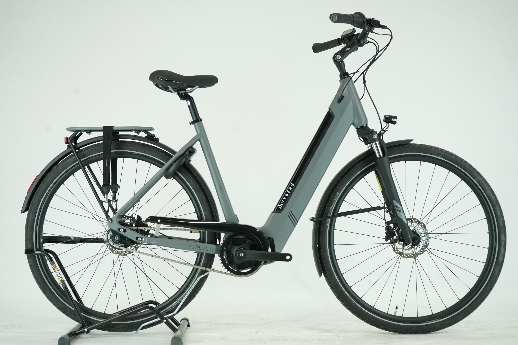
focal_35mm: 52
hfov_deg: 38.2
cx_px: 259
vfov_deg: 26.0
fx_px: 748
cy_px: 172
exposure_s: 1/200
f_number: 5.6
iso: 1600
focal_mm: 52
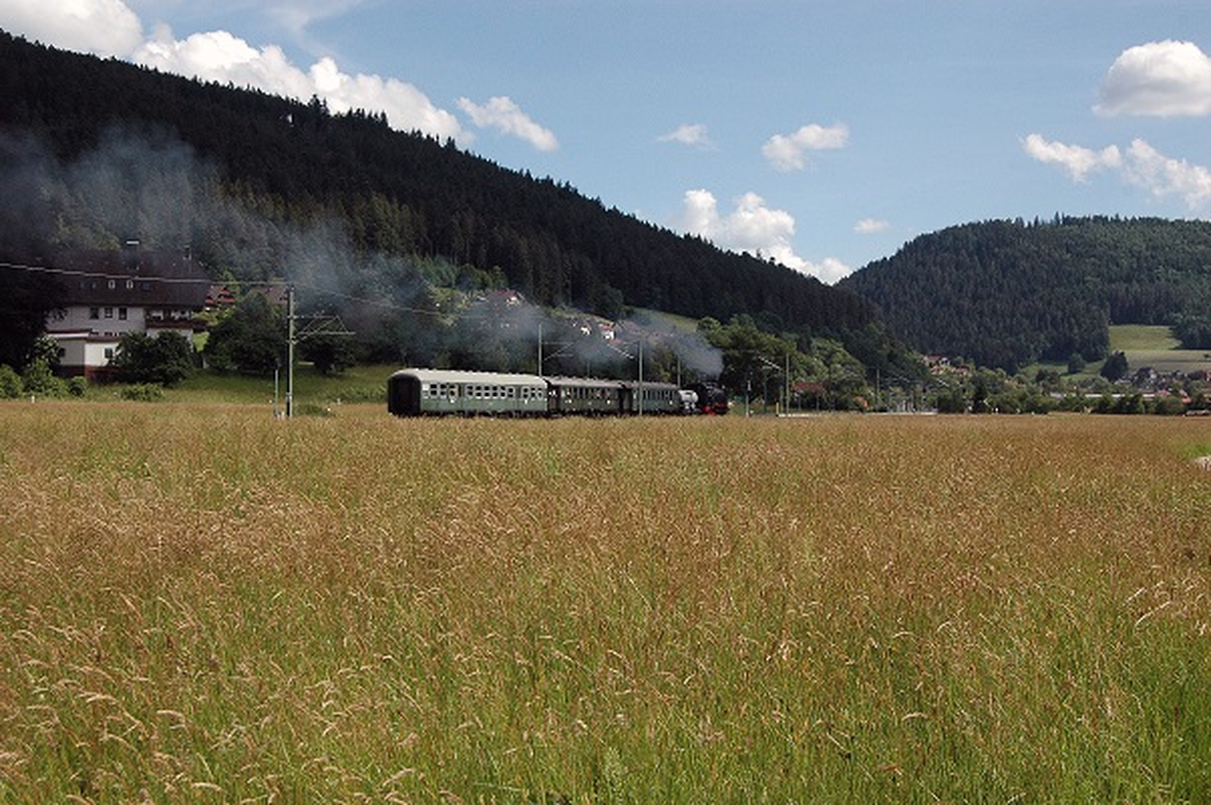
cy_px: 402
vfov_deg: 26.4
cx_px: 606
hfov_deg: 38.9
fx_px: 1714
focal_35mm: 51
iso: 800
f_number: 8
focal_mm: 34
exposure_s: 1/1600
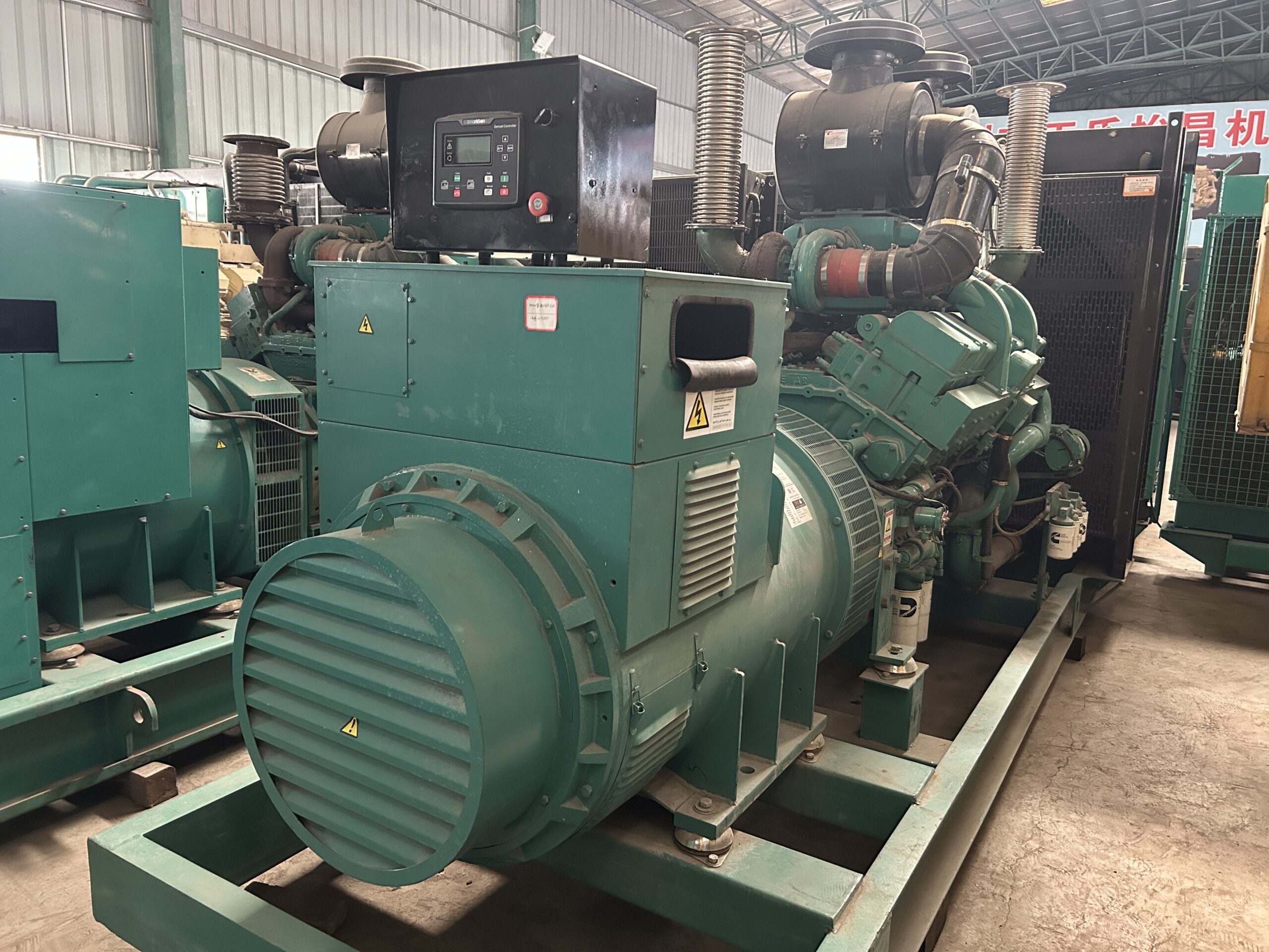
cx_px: 634
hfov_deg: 67.3
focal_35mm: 26
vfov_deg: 53.1
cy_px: 476
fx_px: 953
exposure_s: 1/40
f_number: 1.5
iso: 640
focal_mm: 5.7
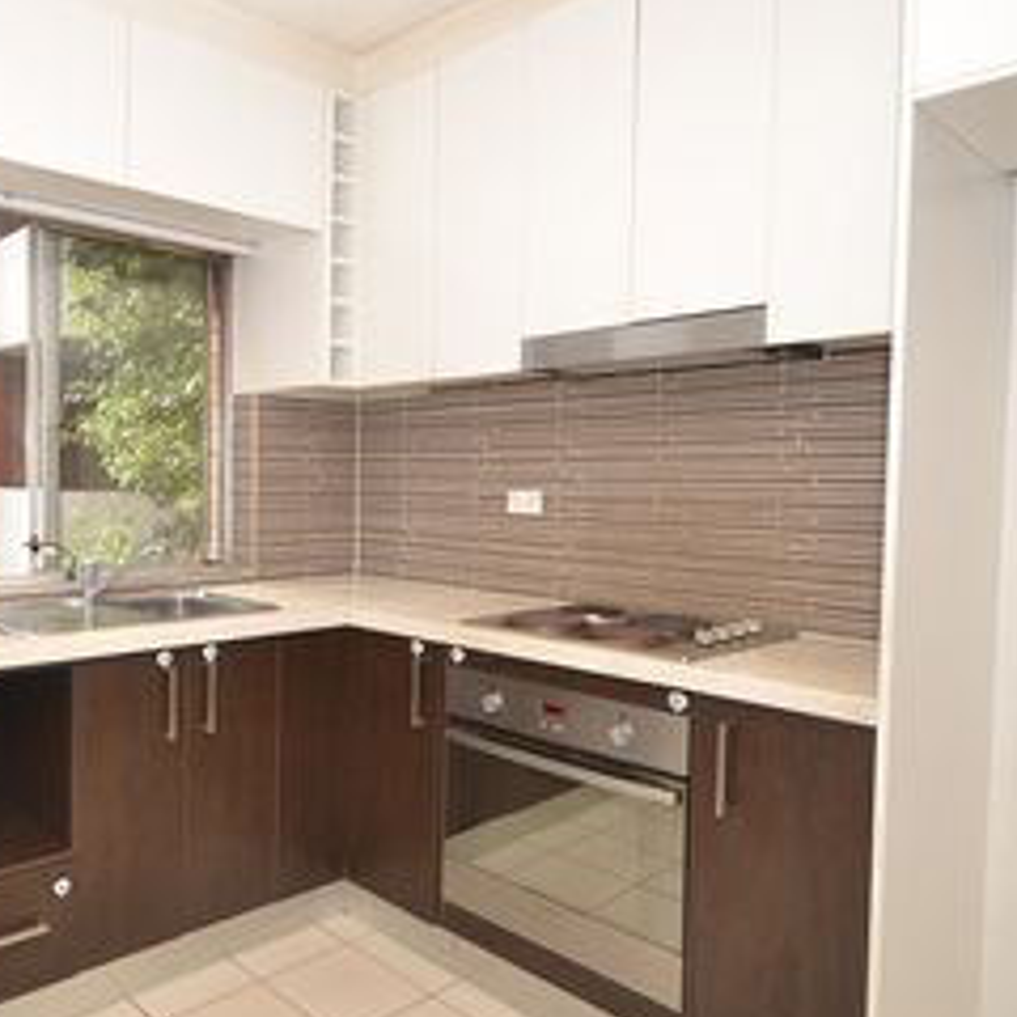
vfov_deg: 62.9
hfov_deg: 59.6
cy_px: 515
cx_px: 254
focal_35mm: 25
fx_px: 831
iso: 100
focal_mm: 10
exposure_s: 1/60
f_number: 4
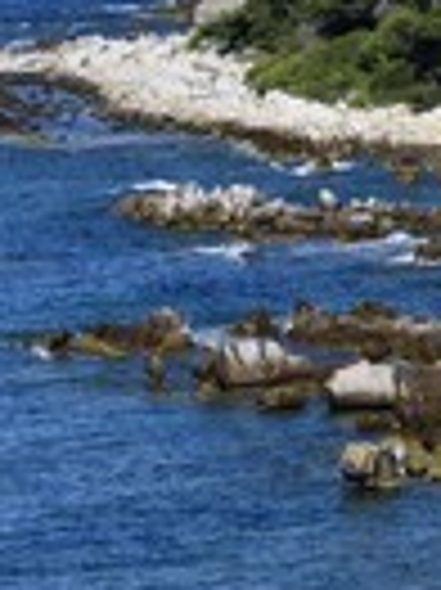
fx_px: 5870
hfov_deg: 4.3
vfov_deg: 5.7
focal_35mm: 345
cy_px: 234
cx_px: 657
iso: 100
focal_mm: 112
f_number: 8
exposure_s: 1/250
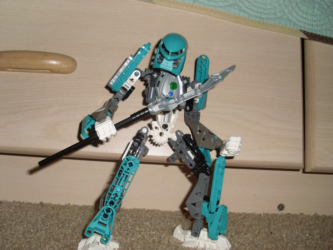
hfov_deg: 49.0
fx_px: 366
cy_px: 125
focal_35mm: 38
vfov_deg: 37.7
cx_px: 166
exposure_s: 1/45
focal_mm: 6.3
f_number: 7.7
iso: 100
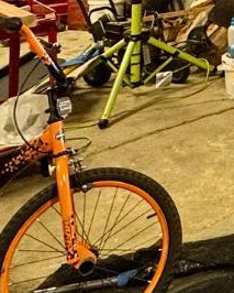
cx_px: 521
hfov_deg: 14.7
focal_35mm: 77
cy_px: -136
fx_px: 666
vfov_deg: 21.2
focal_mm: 2.22
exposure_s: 1/120
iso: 125
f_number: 2.2
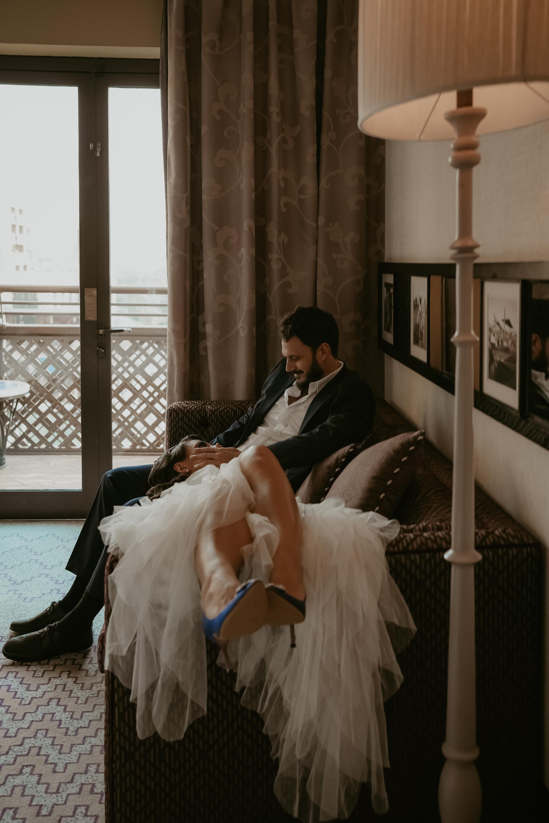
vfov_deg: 54.4
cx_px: 274
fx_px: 801
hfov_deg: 37.9
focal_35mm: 35
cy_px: 412
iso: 640
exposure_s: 1/160
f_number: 3.5
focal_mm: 35
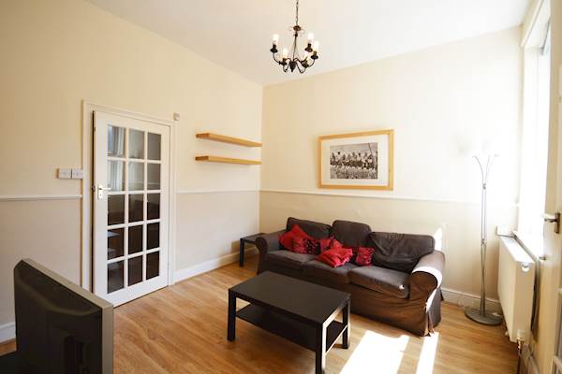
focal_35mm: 15
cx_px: 281
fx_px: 234
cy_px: 187
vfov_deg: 77.3
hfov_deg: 100.4
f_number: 5
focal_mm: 10
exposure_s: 1/100
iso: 400
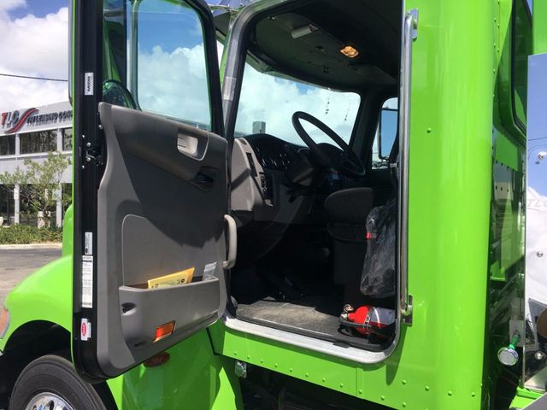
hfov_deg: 61.7
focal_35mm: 29
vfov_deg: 48.2
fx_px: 458
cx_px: 274
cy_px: 205
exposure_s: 1/1221
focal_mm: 4.15
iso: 25
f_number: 2.2
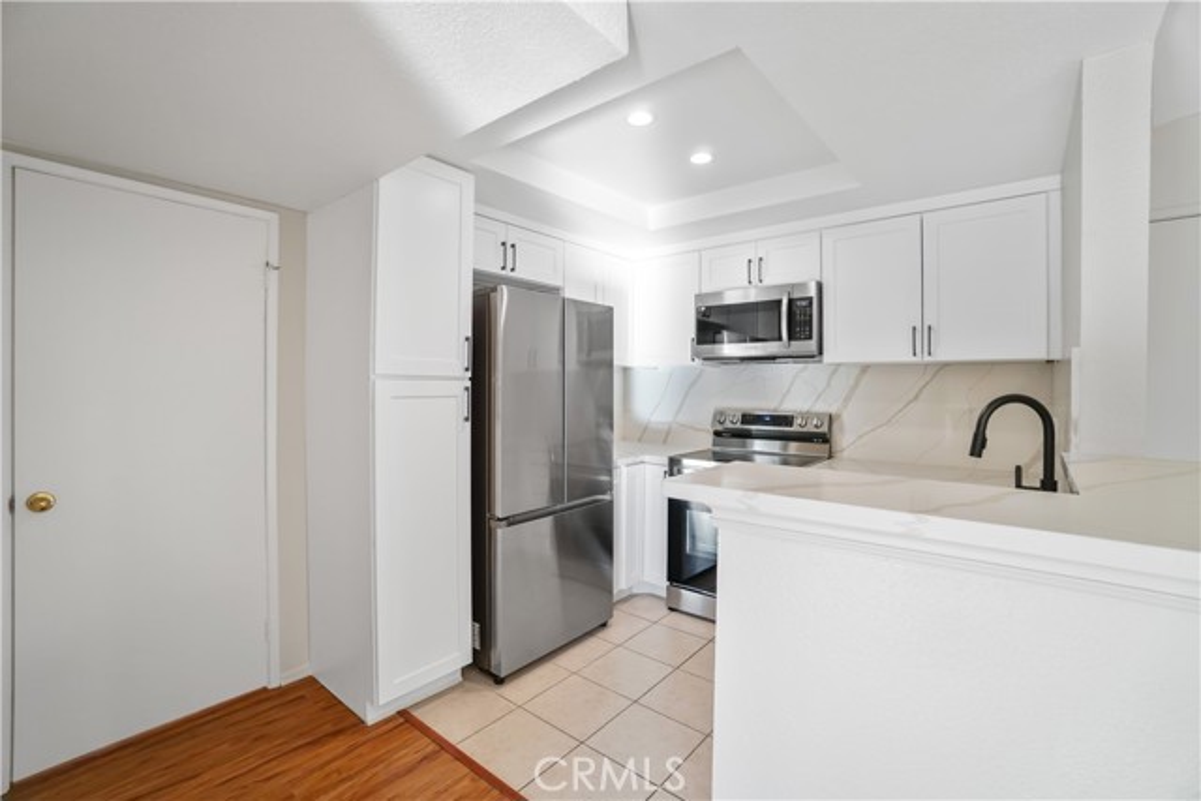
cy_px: 400
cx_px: 600
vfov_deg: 77.4
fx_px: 500
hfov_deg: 100.4
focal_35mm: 15
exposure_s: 1/40
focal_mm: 10
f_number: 4.5
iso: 100
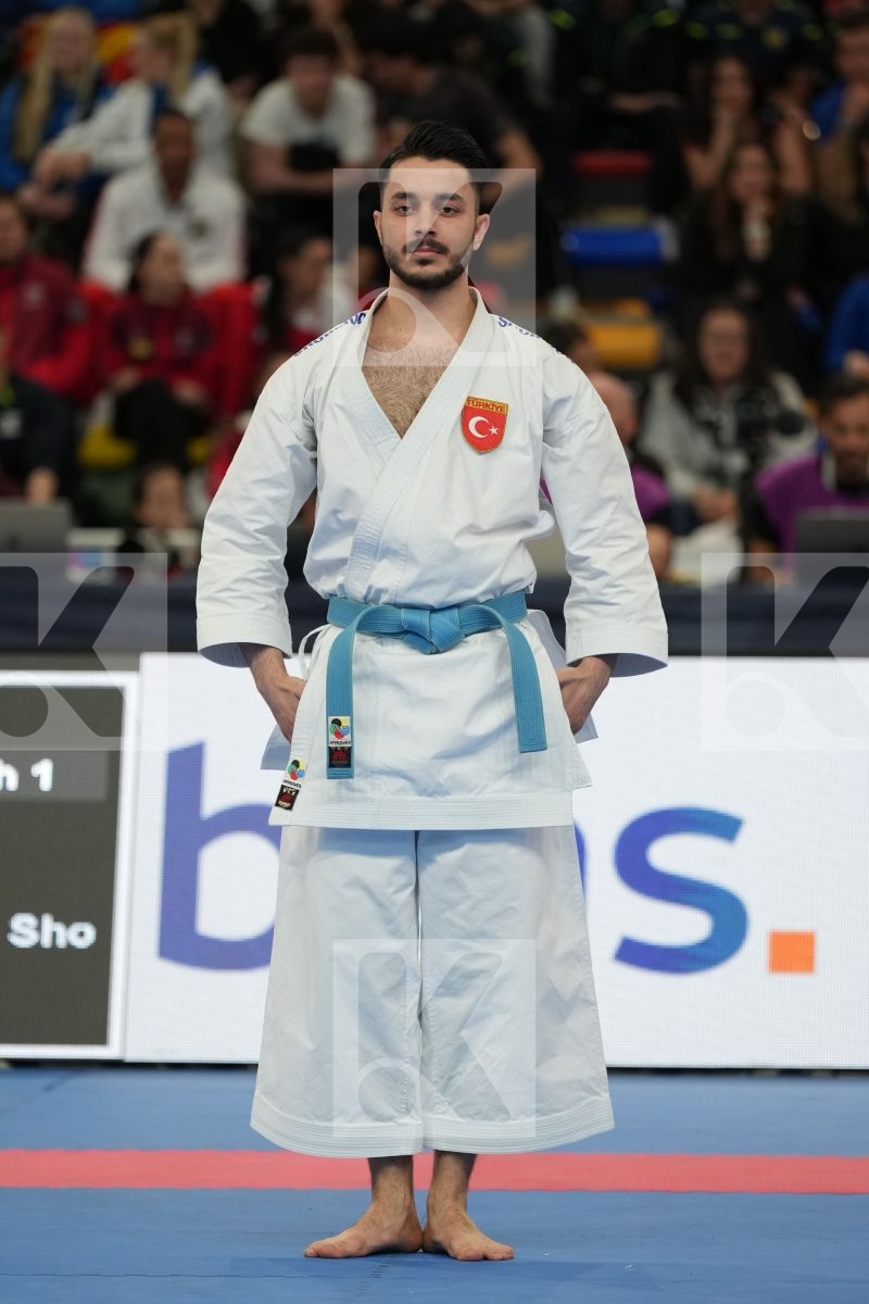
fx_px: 9486
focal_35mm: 262
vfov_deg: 7.9
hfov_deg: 5.2
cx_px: 434
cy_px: 652
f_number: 2.8
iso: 1000
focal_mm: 175
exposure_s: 1/500
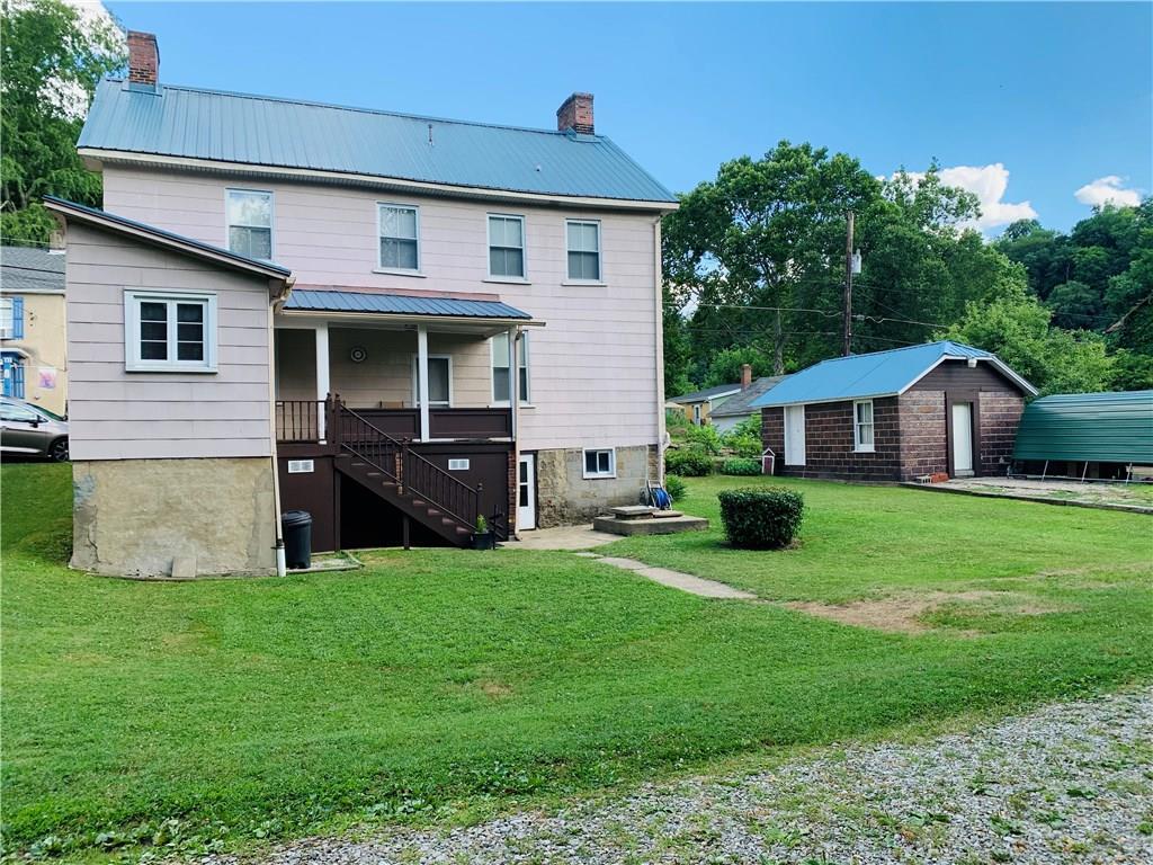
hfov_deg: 67.3
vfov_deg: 53.1
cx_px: 576
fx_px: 866
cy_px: 432
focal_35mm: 26
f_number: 1.8
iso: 25
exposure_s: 1/749
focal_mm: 4.25
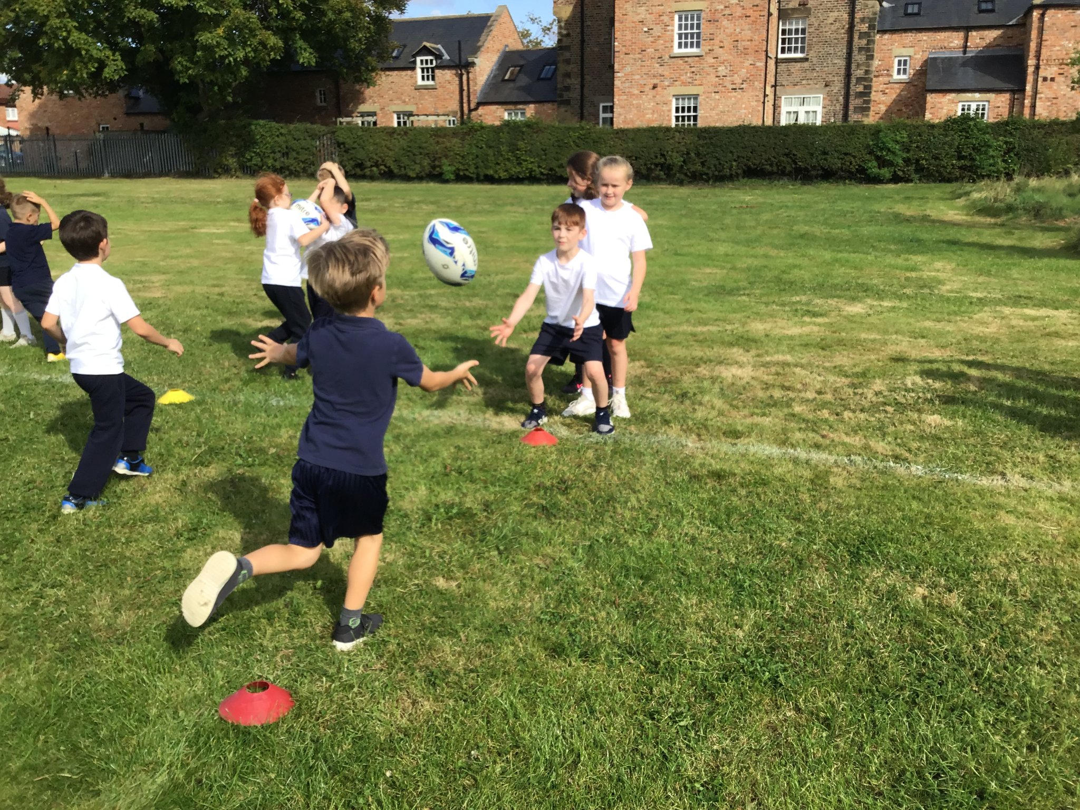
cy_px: 405
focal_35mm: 31
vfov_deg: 45.4
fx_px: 967
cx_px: 540
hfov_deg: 58.4
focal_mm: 3.3
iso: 25
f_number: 2.4
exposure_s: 1/747
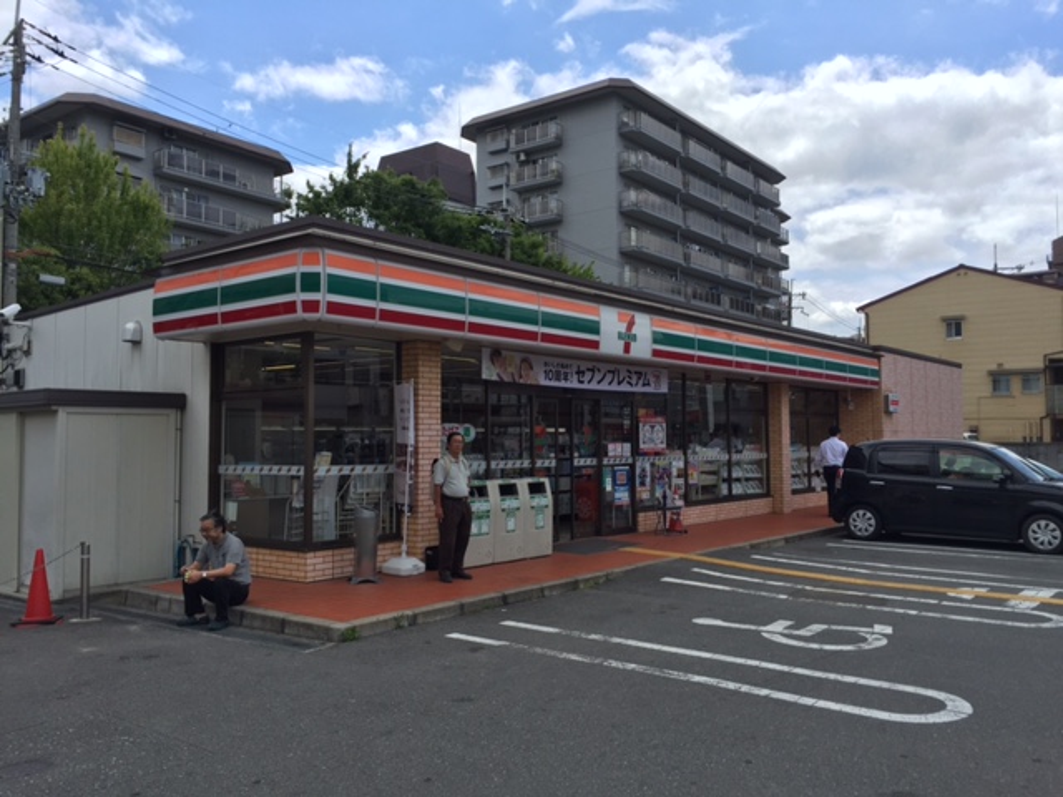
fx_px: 891
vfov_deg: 48.2
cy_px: 398
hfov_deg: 61.7
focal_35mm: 29
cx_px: 532
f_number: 2.2
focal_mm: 4.15
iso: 32
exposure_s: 1/1980
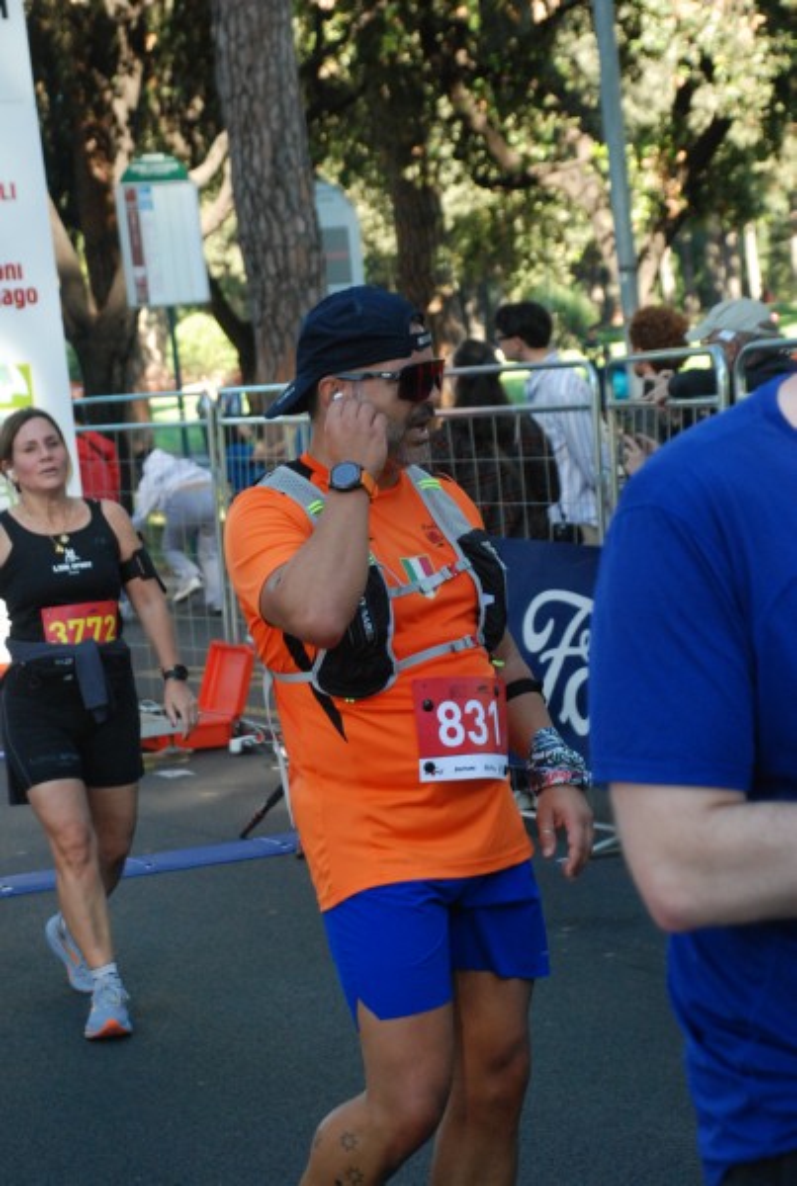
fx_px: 3072
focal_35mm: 93
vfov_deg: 21.9
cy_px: 593
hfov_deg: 14.8
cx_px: 398
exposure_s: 1/320
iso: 1000
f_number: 5.3
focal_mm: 62
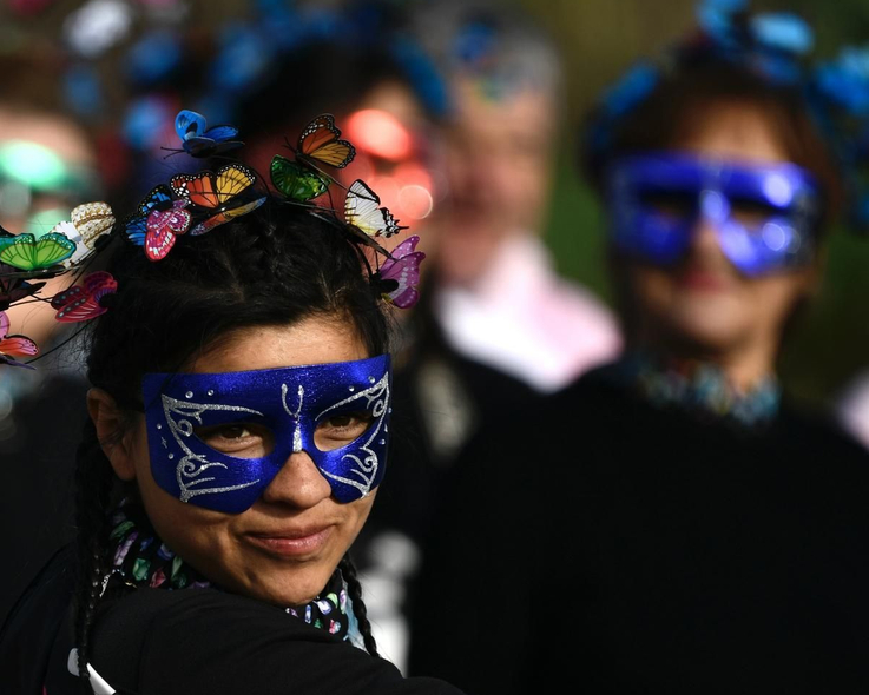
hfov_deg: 3.2
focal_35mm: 611
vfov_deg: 2.5
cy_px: 516
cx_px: 13
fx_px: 15718
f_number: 4
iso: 100
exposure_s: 1/1250
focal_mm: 300
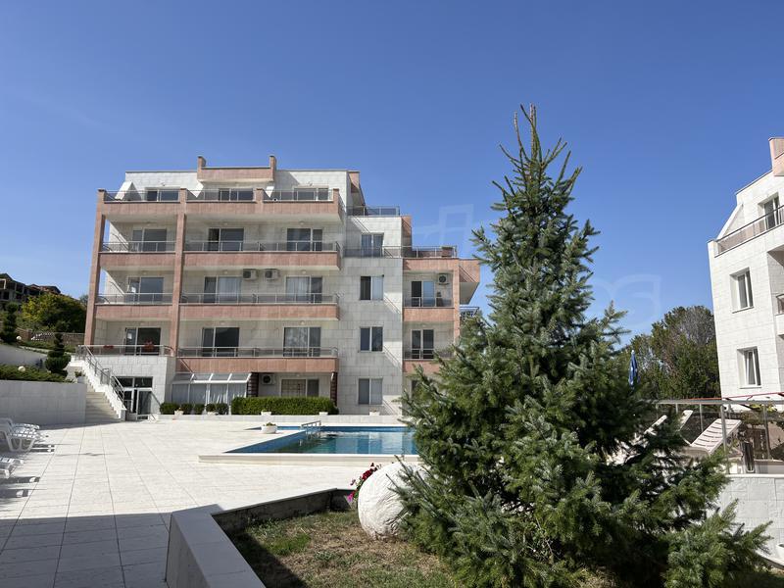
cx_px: 392
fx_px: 589
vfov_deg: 53.1
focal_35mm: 26
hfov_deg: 67.3
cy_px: 294
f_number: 1.5
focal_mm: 5.7
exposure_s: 1/5882
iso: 50
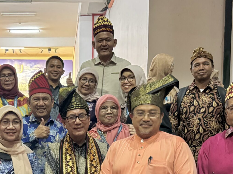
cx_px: 57
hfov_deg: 31.1
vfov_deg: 23.1
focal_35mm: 61
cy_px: 171
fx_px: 411
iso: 1000
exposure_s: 1/33
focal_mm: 6.76
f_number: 1.78
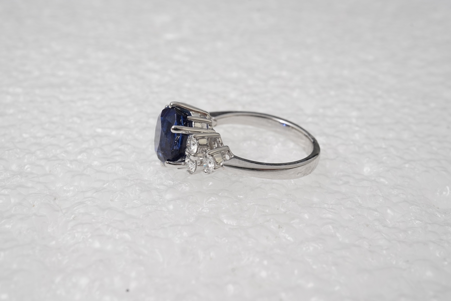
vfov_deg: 29.9
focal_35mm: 45
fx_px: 564
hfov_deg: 43.6
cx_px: 226
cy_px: 150
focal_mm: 30
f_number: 22
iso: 400
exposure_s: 1/125
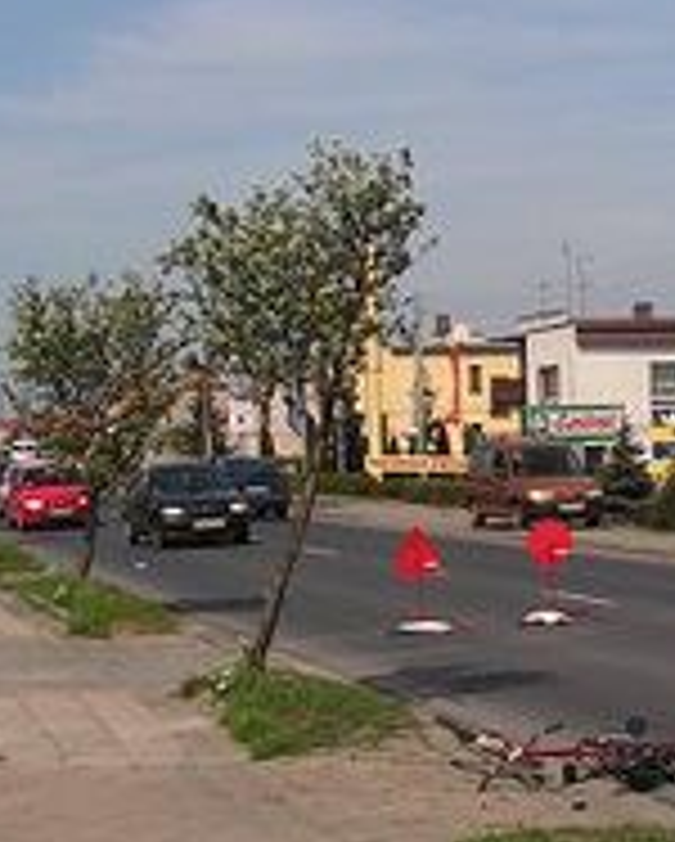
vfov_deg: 20.3
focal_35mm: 94
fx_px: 2344
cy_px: 543
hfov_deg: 16.0
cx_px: 711
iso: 64
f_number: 4.8
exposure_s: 1/800
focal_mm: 6
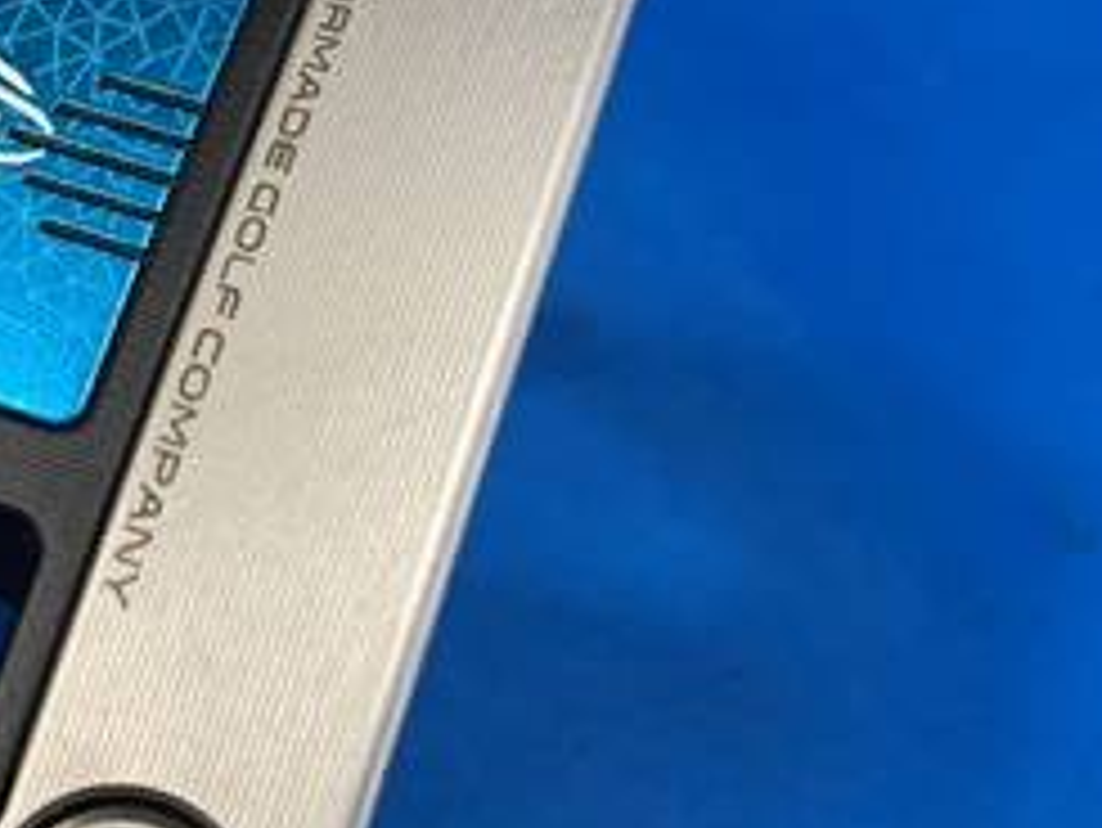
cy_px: 194
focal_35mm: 68
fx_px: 2166
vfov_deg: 21.4
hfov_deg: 26.3
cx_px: -121
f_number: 1.8
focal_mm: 4.25
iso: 80
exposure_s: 1/60
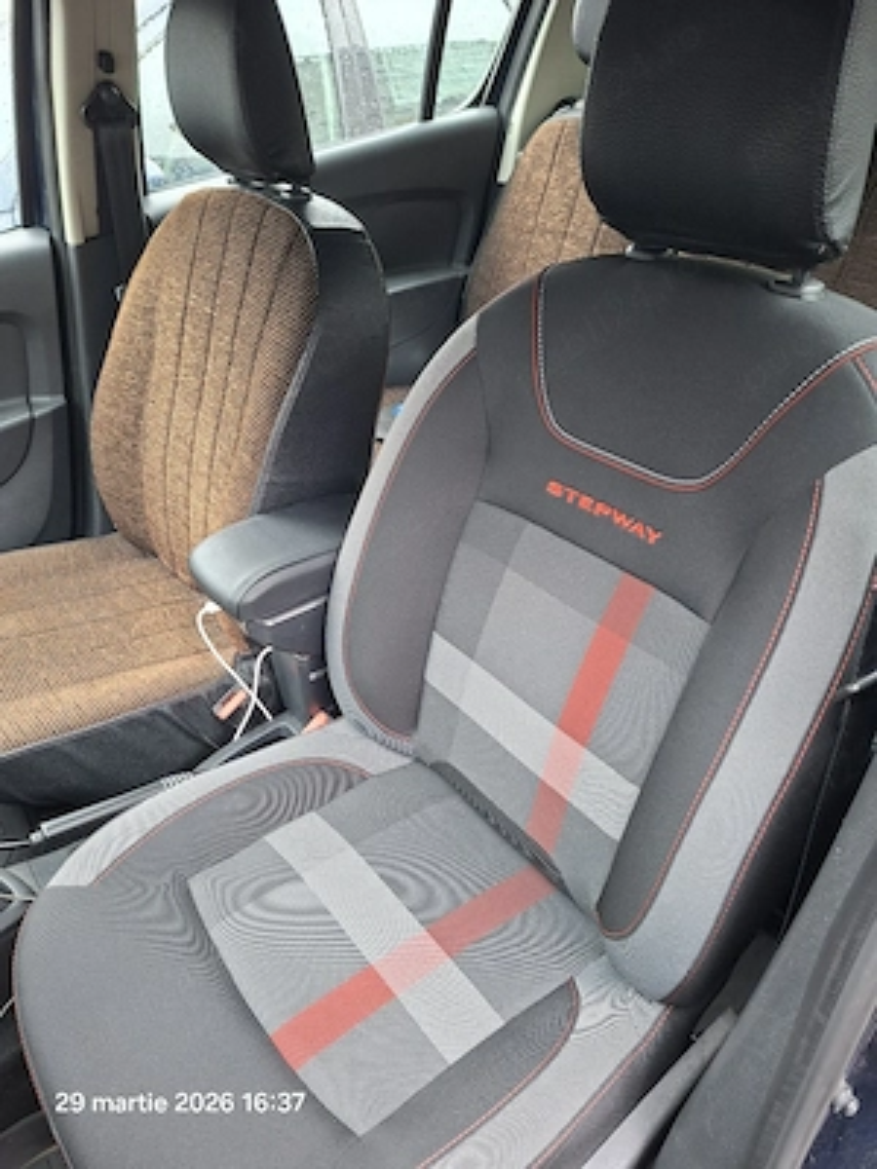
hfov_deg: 58.9
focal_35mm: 23
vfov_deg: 73.9
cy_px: 584
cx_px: 438
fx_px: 777
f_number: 1.8
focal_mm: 5.54
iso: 200
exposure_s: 1/60.2
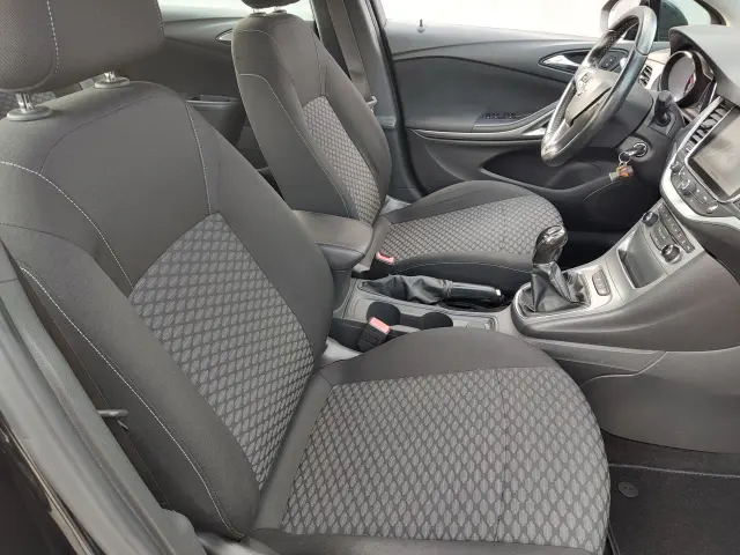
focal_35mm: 23
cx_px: 370
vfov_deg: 58.9
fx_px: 492
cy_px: 278
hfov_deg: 73.9
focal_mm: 5.56
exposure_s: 1/50
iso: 108
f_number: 1.8
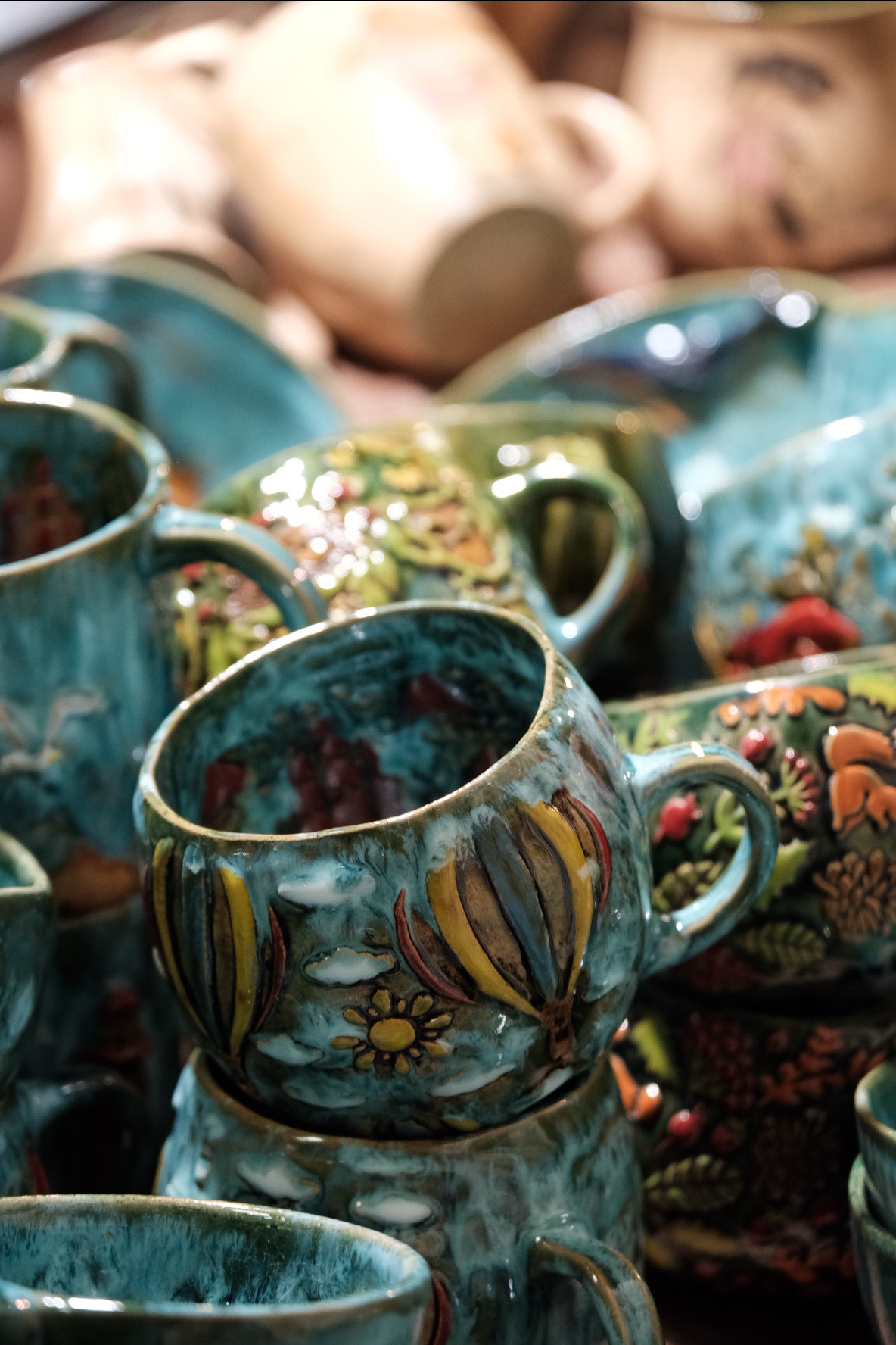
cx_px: 448
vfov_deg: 17.1
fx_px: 4480
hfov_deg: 11.4
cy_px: 672
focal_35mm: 120
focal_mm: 80
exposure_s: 1/60
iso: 1600
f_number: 4
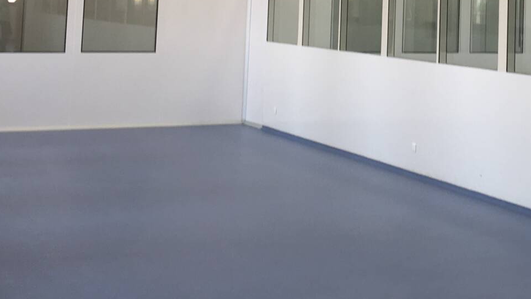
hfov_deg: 24.8
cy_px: -95
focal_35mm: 84
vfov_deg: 13.8
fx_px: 1183
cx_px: 437
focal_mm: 4.15
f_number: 2.2
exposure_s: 1/60
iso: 25
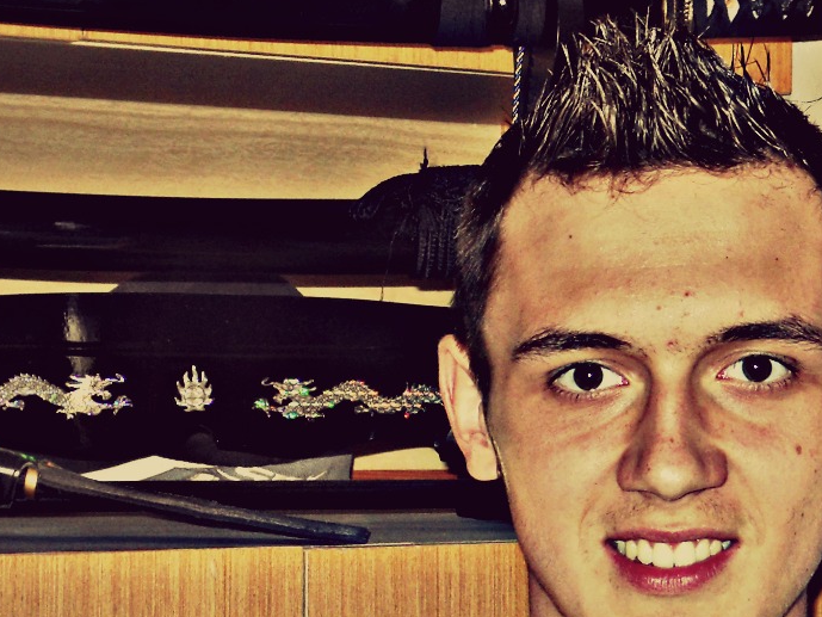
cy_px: 298
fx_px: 2541
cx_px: 462
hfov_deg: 18.4
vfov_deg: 13.8
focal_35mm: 107
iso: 100
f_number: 3
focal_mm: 6.4
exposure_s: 1/30
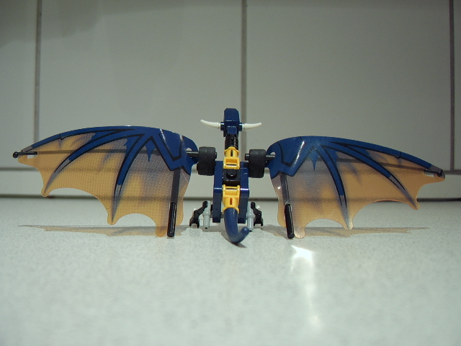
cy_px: 173
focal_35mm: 31
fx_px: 413
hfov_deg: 58.4
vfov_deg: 45.4
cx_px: 230
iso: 100
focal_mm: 8.13
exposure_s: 1/14
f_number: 2.7
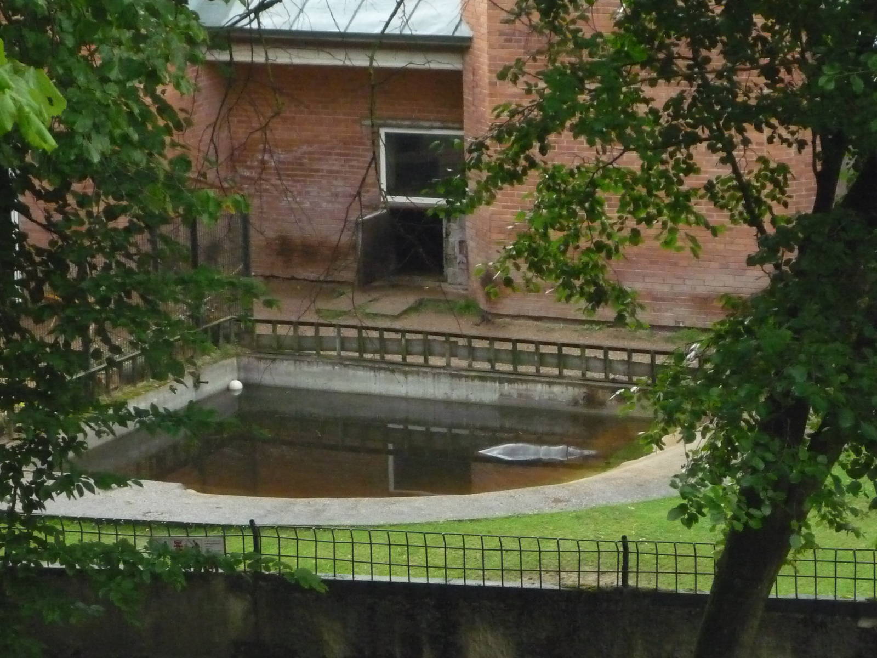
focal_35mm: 118
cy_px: 329
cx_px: 438
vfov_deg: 12.6
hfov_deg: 16.7
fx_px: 2990
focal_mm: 15.3
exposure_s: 1/60
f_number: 4.8
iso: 800
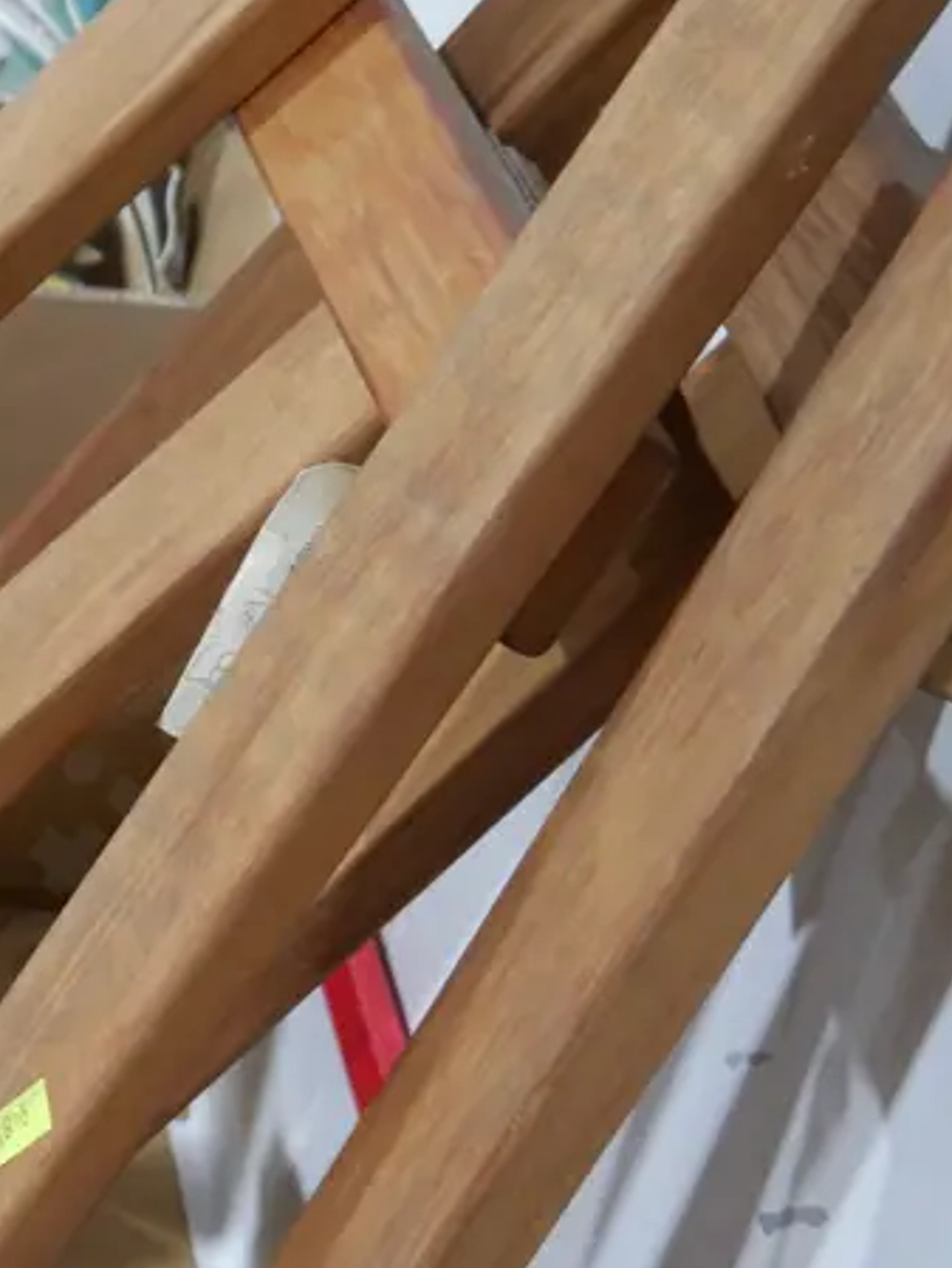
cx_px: -27
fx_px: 2676
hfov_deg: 19.5
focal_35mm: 73
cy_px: 1073
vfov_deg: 26.0
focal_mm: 16
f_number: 3.6
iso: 2000
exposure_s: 1/60
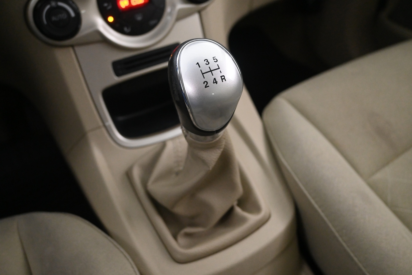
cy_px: 138
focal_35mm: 30
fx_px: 343
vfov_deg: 43.6
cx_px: 206
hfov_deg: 61.9
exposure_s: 1/25
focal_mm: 20
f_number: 3.8
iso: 3200
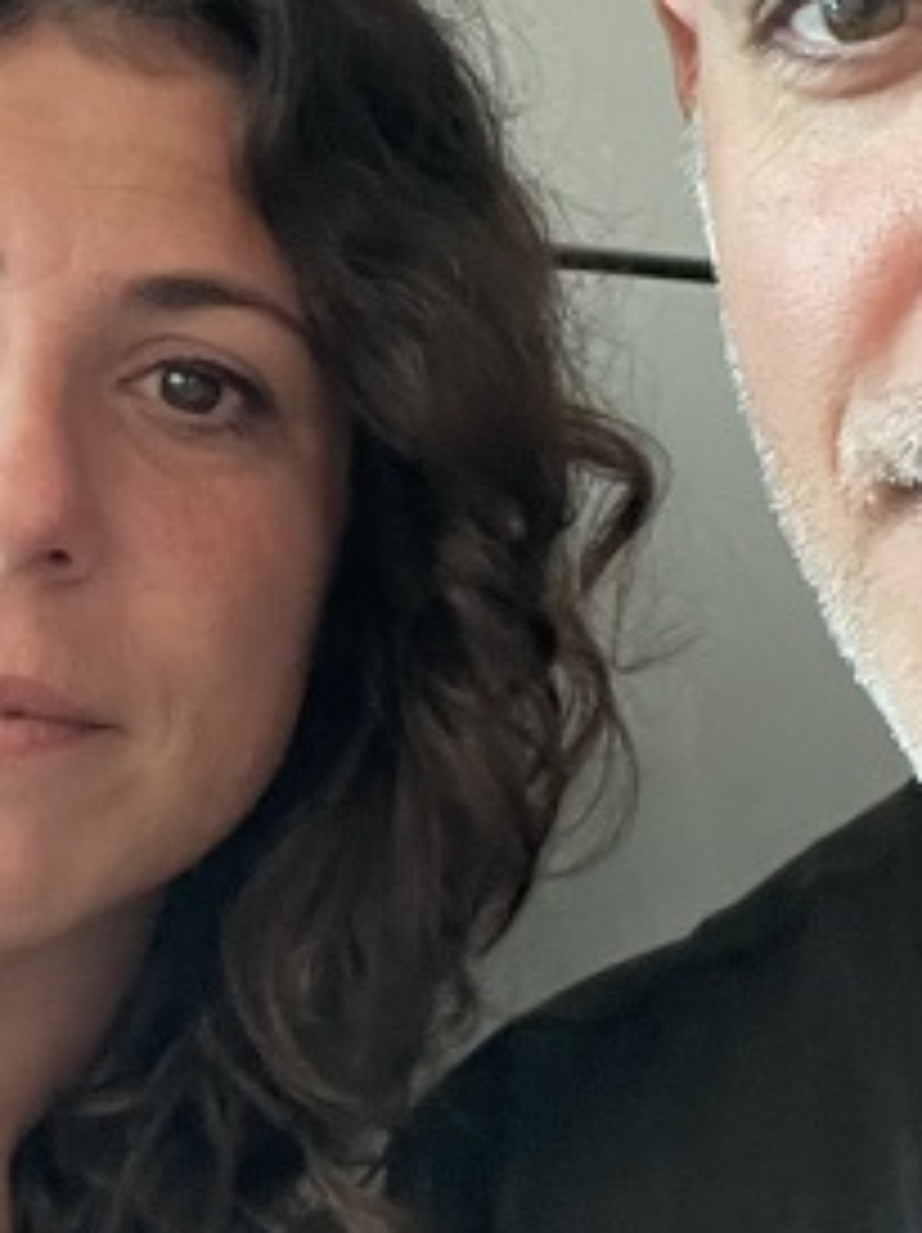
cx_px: 139
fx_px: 3059
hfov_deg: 17.0
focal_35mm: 86
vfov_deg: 22.7
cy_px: 410
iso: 320
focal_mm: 2.71
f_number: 2.2
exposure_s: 1/33
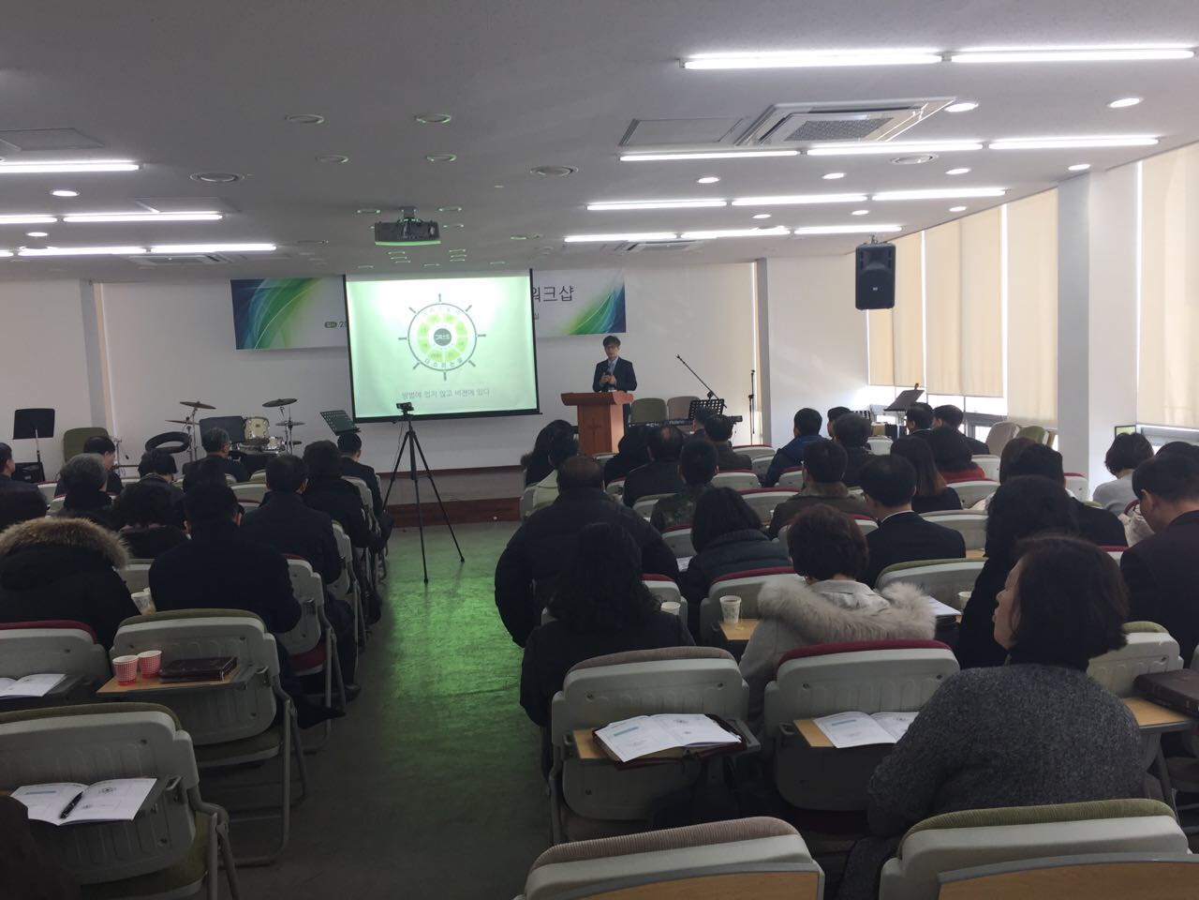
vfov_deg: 48.2
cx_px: 600
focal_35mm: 29
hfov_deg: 61.7
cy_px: 450
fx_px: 1004
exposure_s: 1/60
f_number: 2.2
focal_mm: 4.15
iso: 32
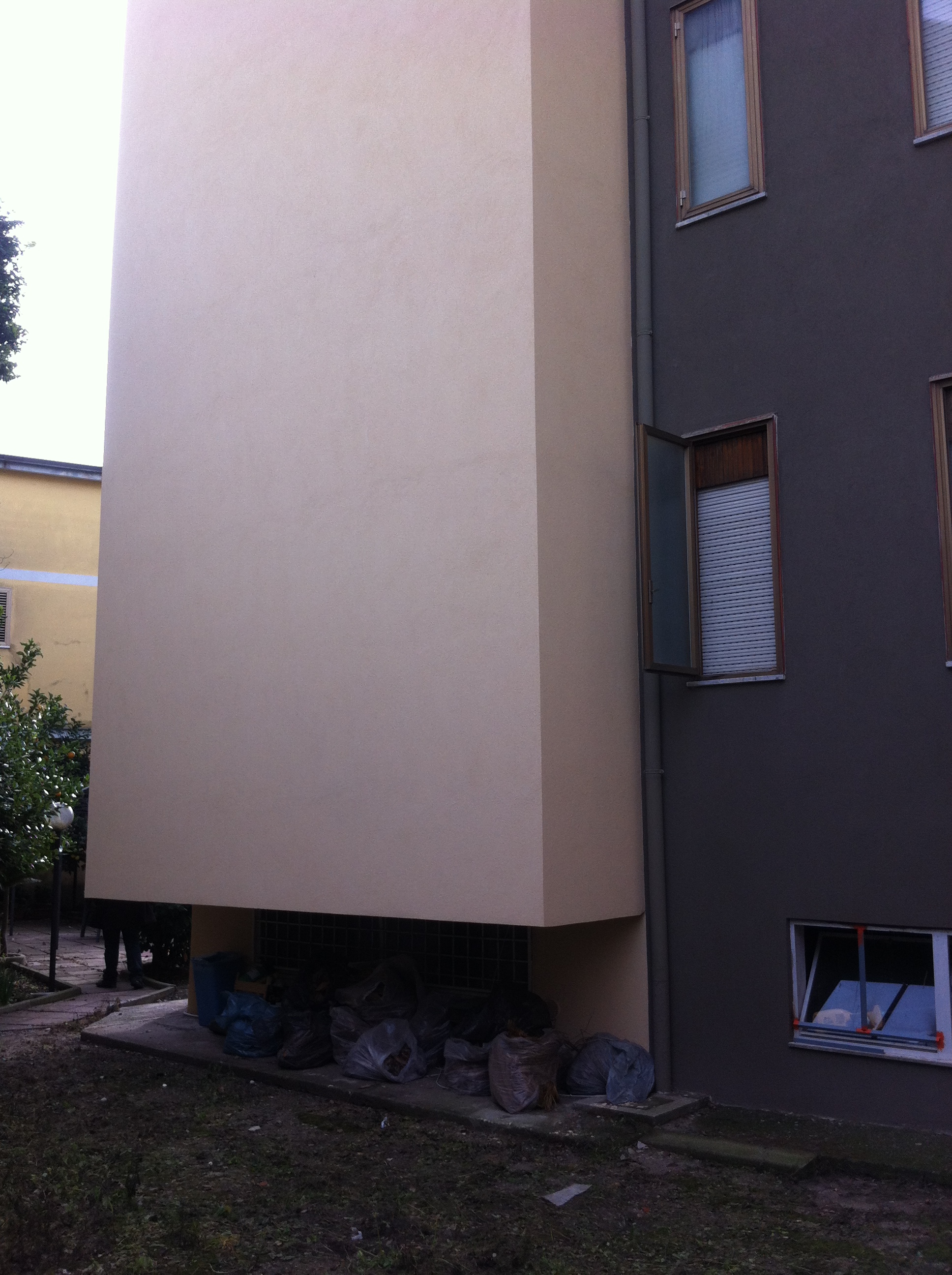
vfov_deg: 52.7
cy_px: 638
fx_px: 1287
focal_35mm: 35
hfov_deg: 40.6
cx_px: 476
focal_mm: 3.85
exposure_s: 1/247
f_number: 2.8
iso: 80
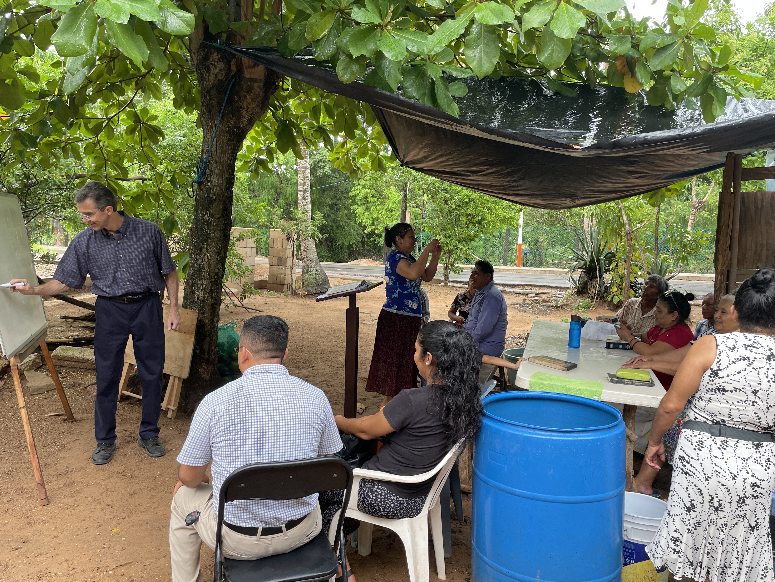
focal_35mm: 26
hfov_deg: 67.3
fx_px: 582
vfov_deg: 53.1
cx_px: 388
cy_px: 291
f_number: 1.6
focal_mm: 4.2
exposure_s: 1/121
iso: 64
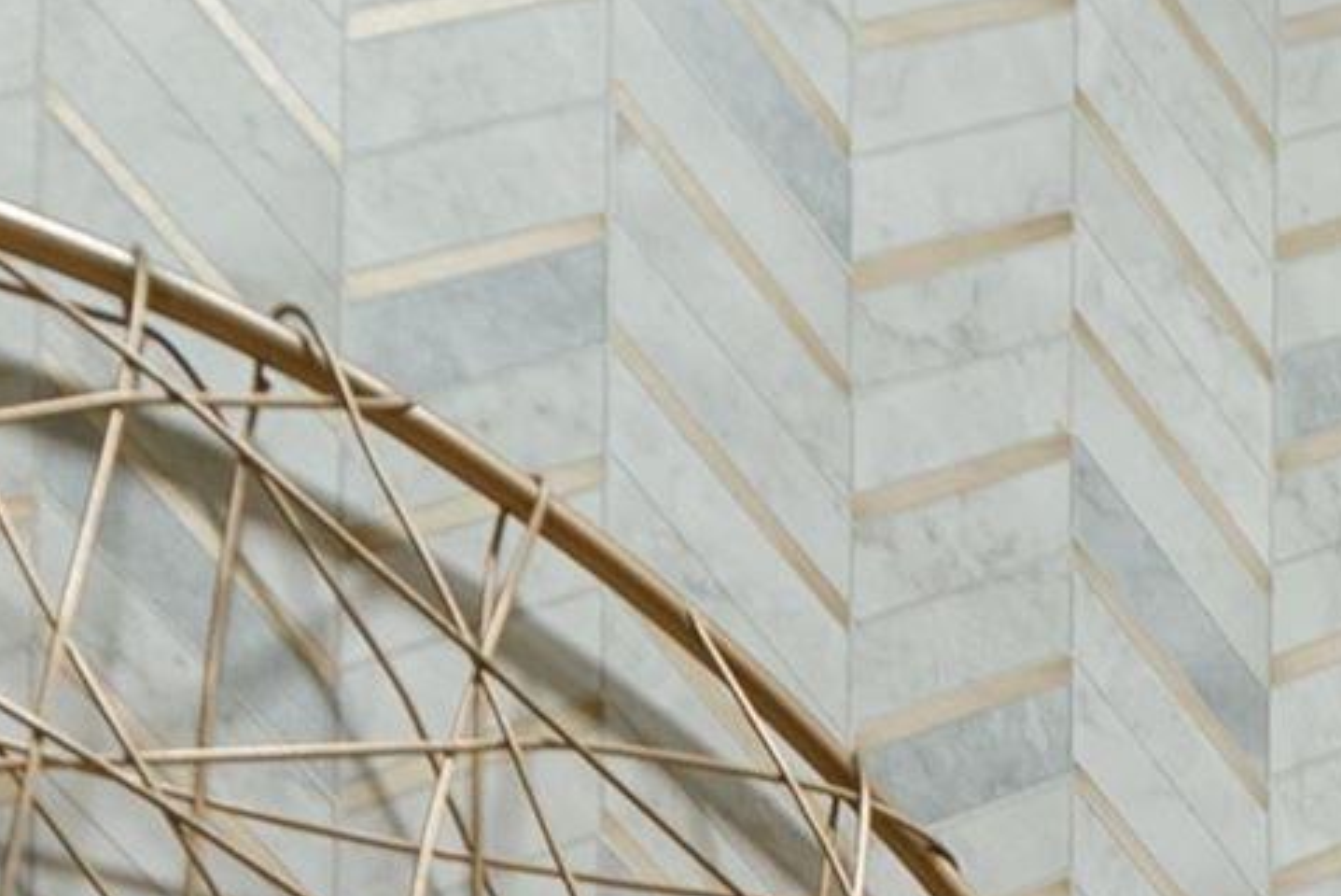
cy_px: 2771
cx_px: 1895
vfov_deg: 10.8
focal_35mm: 77
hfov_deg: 22.5
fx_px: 2870
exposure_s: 1/1.25
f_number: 6.3
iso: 125
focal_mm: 12
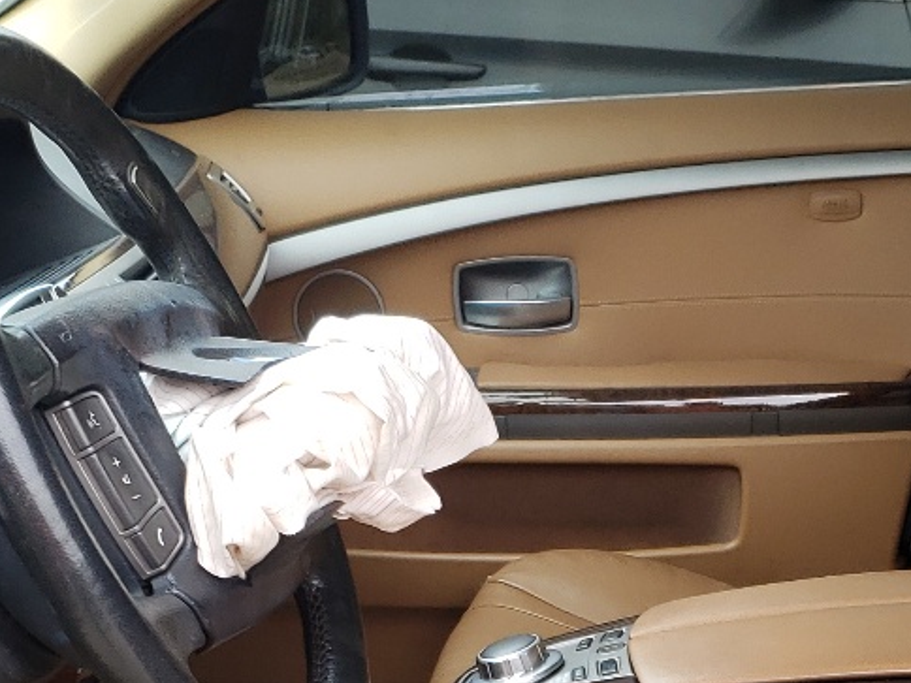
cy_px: 882
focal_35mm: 86
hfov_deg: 22.7
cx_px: 587
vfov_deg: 16.3
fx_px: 2263
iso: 50
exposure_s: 1/294
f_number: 1.5
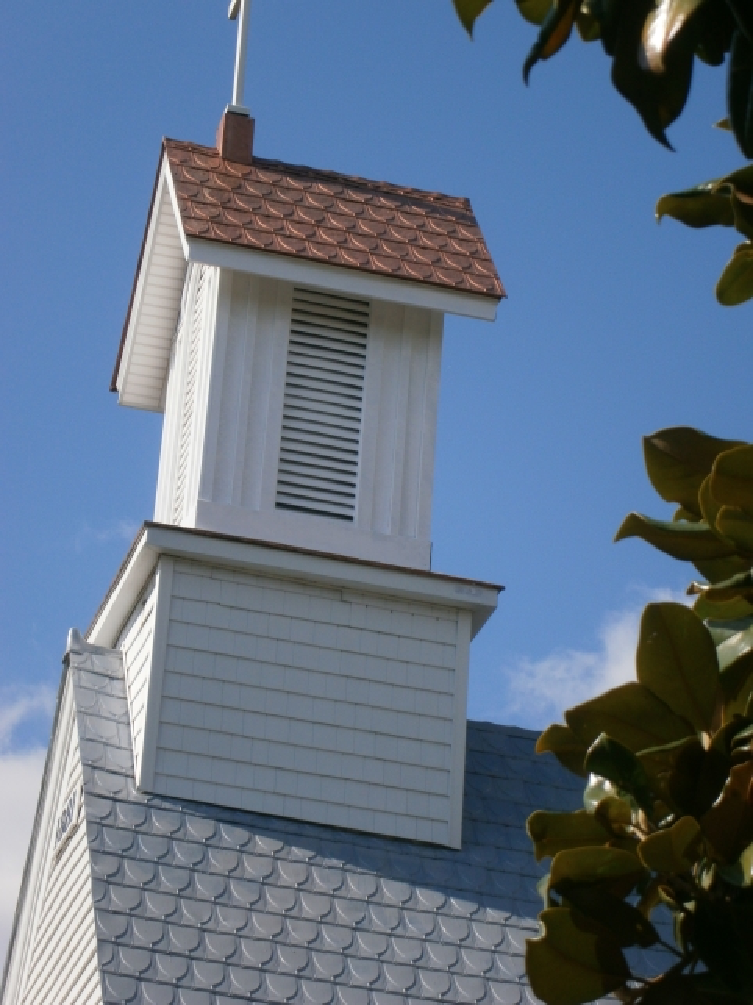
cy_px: 502
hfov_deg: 11.4
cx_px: 376
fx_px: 3772
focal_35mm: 130
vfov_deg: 15.2
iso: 80
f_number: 6.5
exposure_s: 1/400
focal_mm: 23.5
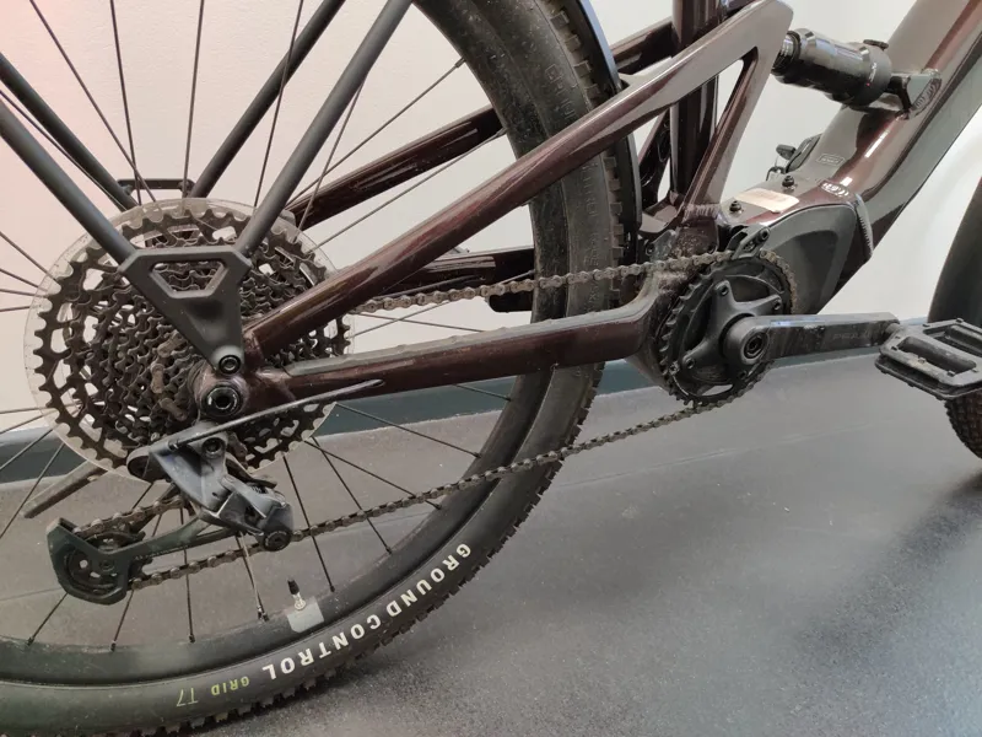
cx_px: 491
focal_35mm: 27
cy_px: 368
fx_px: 766
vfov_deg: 51.4
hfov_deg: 65.3
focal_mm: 4.75
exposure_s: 1/50
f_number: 1.65
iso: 800
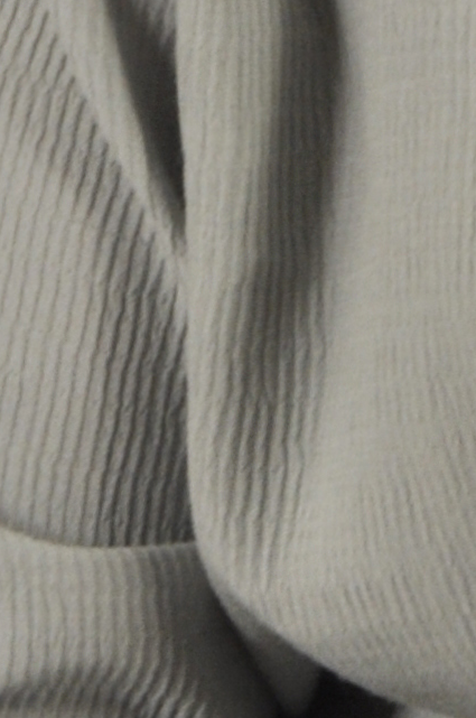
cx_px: 1322
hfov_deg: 2.7
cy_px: -1176
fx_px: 9993
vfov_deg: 4.0
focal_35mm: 502
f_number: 10
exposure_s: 1/125
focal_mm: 50
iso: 400
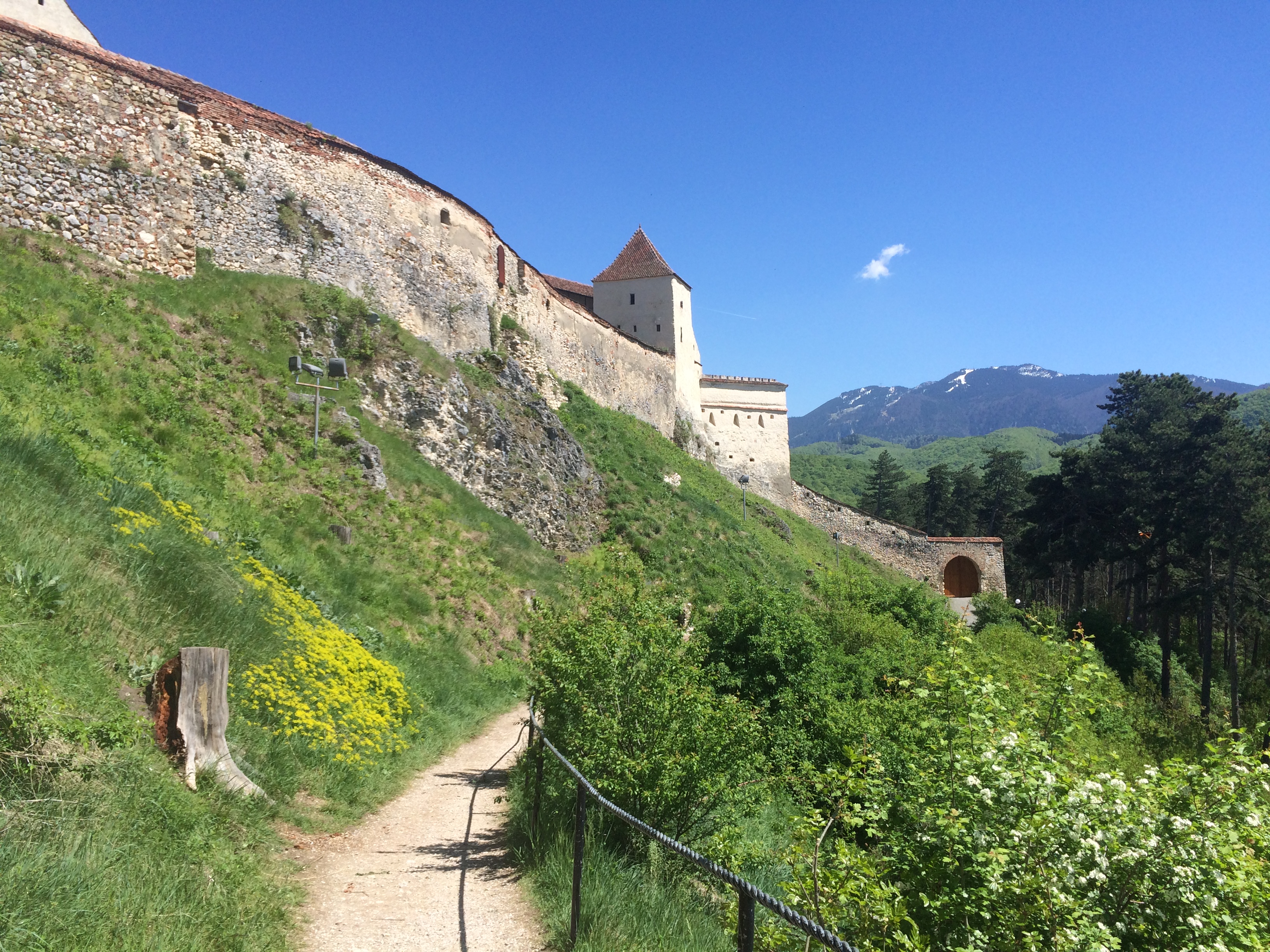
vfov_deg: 48.2
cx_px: 635
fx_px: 1064
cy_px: 476
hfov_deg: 61.7
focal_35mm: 29
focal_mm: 4.15
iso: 32
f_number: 2.2
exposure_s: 1/1786
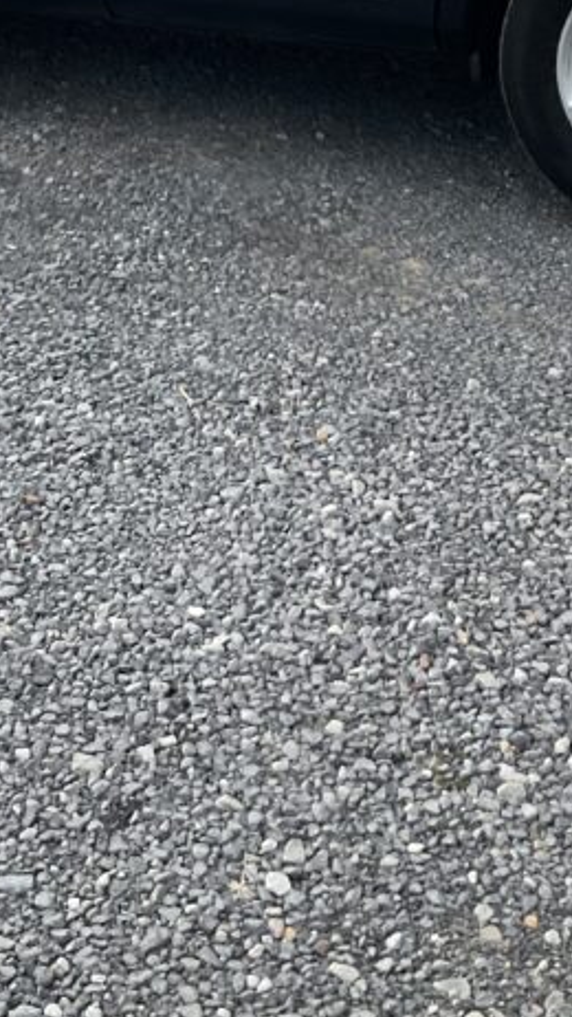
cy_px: 46
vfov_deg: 28.6
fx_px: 1887
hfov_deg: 17.2
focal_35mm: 70
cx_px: 152
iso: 16
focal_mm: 3
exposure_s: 1/1311
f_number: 1.8
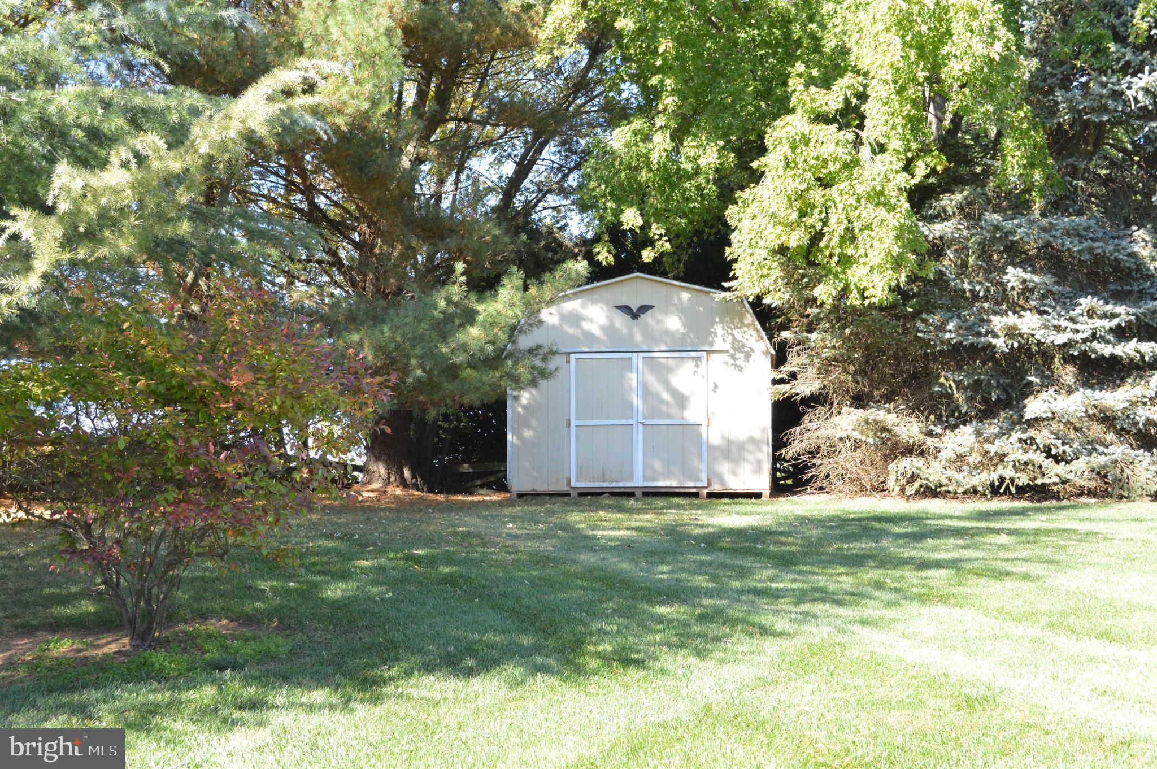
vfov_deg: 25.7
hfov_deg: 37.9
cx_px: 578
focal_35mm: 52
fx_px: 1686
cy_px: 384
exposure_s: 1/400
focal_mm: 35
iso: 1600
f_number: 7.1
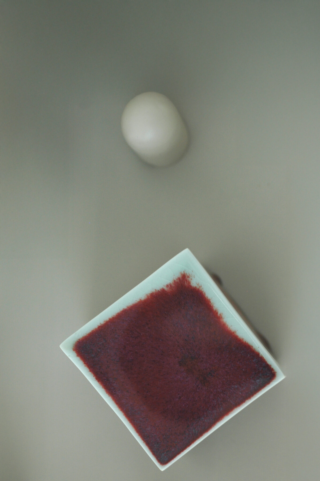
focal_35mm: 90
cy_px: 240
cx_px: 160
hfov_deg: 15.2
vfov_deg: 22.6
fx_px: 1202
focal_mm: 60
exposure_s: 1/2.5
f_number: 3.3
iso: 200
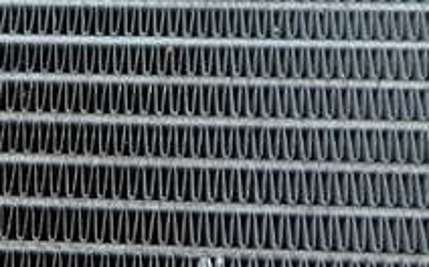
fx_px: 876
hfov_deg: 26.0
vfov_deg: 17.3
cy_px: 192
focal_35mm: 75
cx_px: -6
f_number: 2
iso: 100
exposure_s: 1/100
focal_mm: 4.5
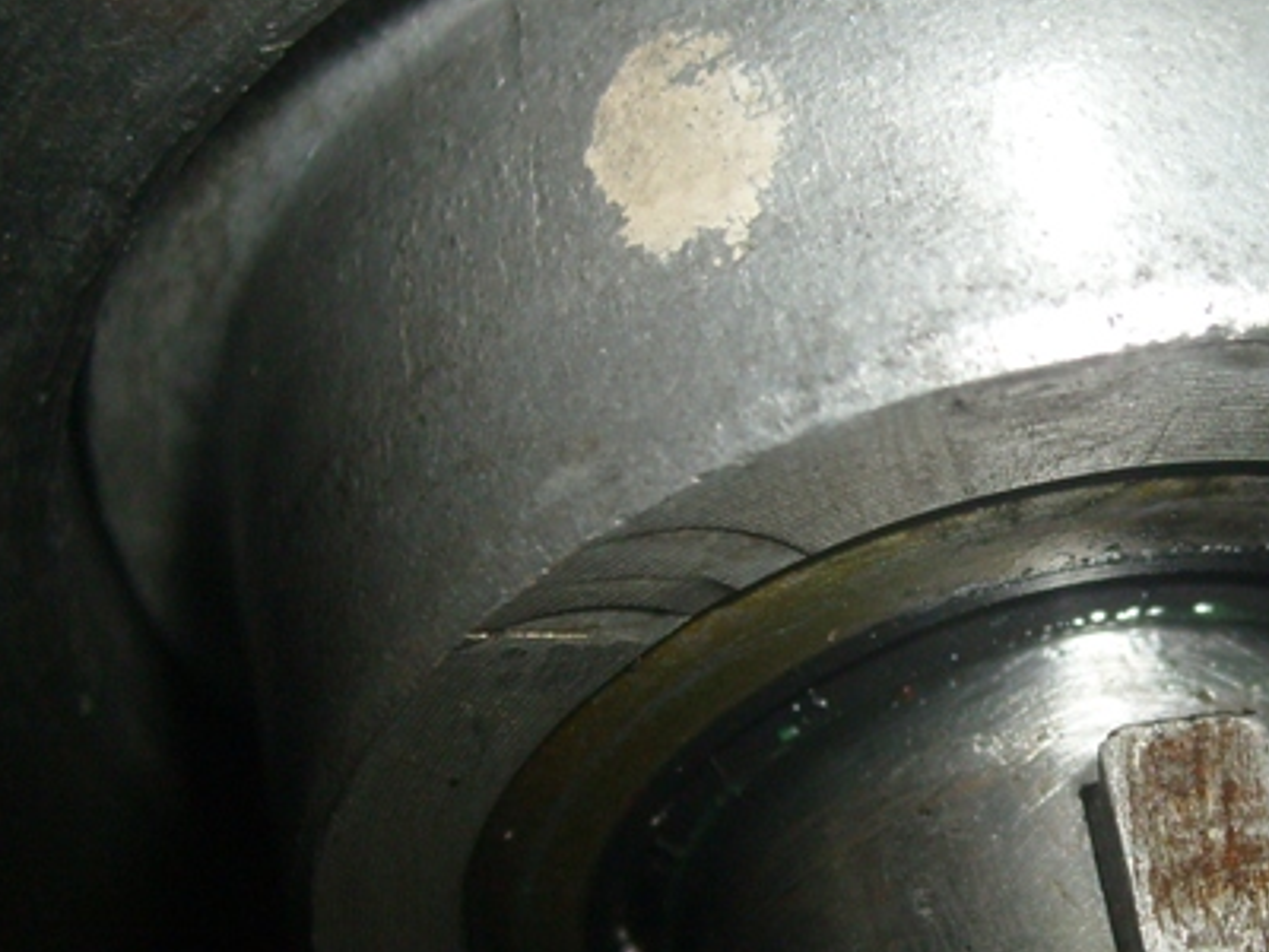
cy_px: 641
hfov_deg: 27.2
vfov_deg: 20.9
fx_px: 2566
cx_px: 1037
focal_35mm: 70
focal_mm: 5.8
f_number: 2.8
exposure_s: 1/45
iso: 100
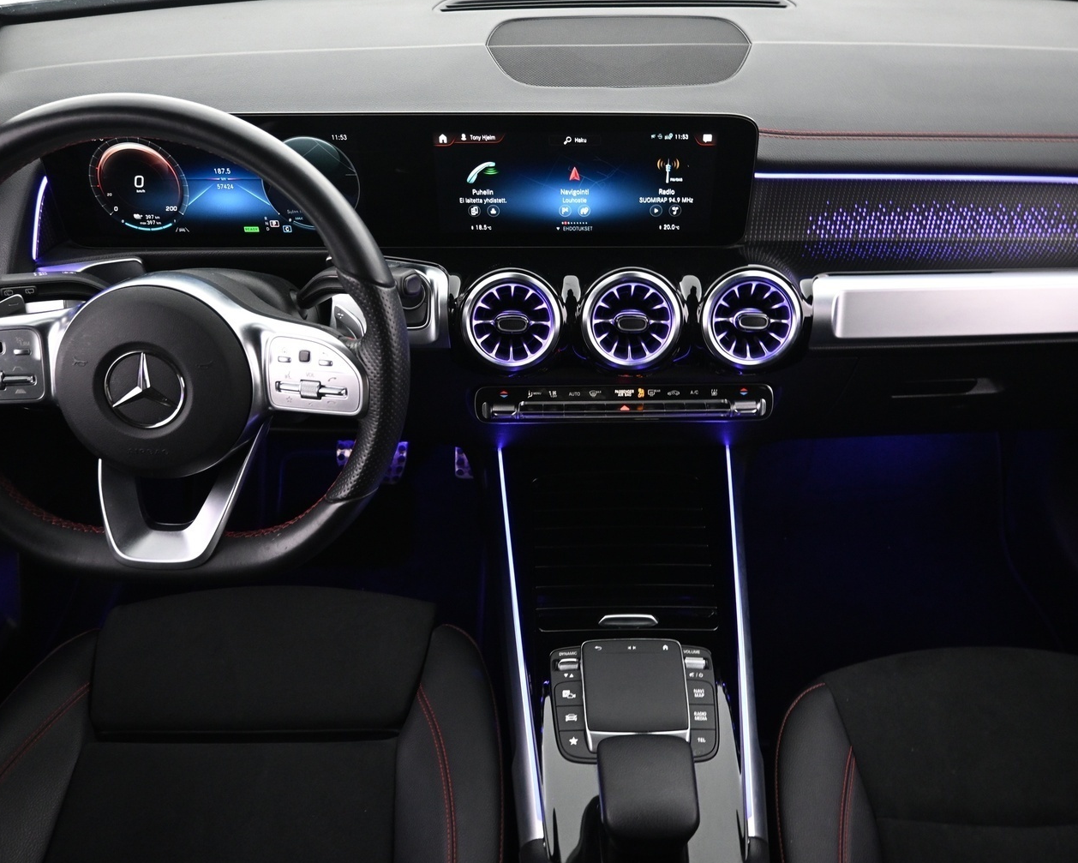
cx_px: 560
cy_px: 411
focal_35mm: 29
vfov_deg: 50.0
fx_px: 925
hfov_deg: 60.4
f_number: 3.5
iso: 1600
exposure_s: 1/25
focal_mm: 16
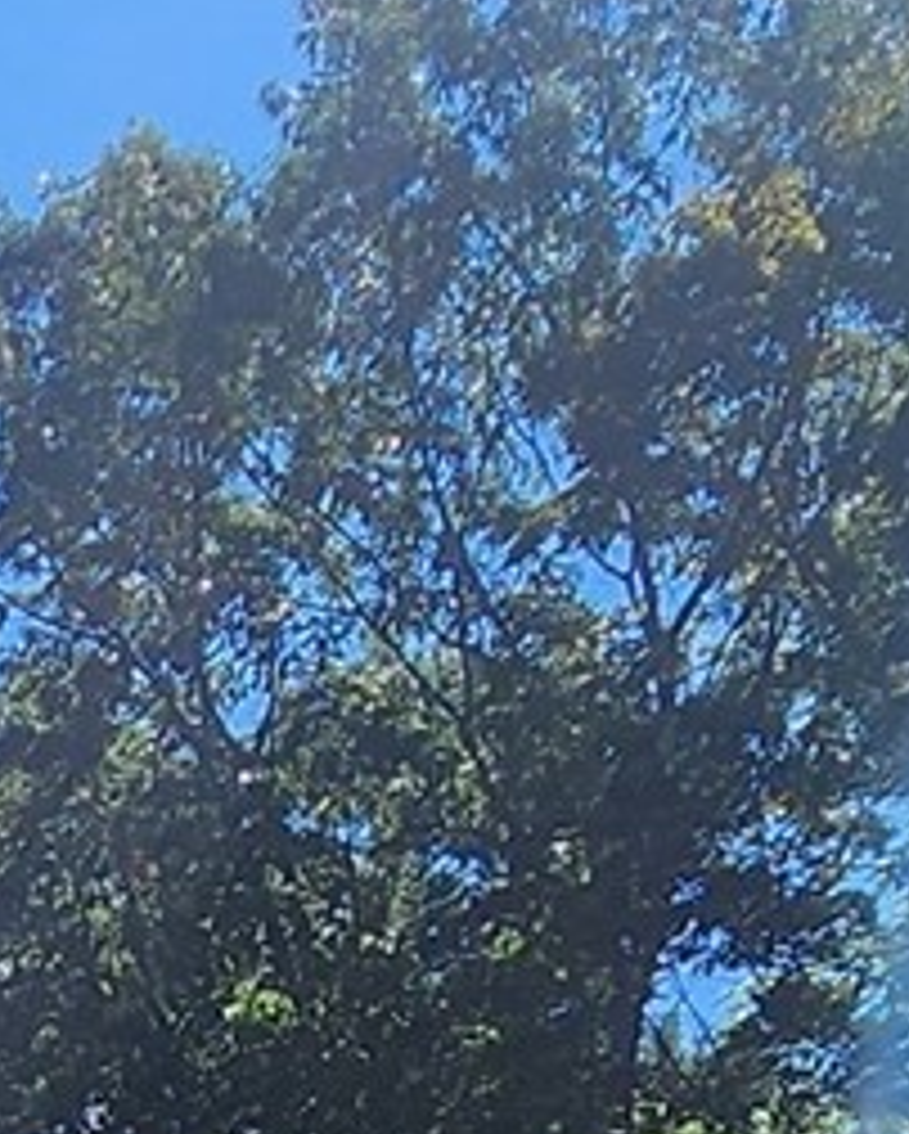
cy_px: 2416
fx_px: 3460
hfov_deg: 12.6
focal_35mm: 103
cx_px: -1053
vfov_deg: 14.6
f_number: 2.2
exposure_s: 1/2767
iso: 50
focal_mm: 2.2
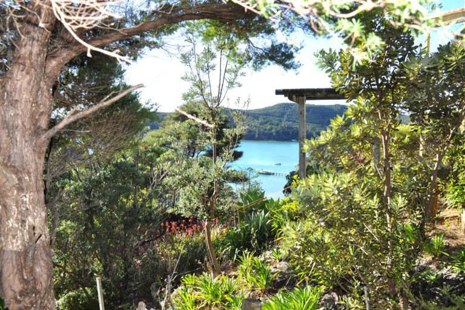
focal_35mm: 27
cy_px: 155
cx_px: 232
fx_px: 349
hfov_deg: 67.4
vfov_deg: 47.9
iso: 200
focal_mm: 18
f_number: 8
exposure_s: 1/200
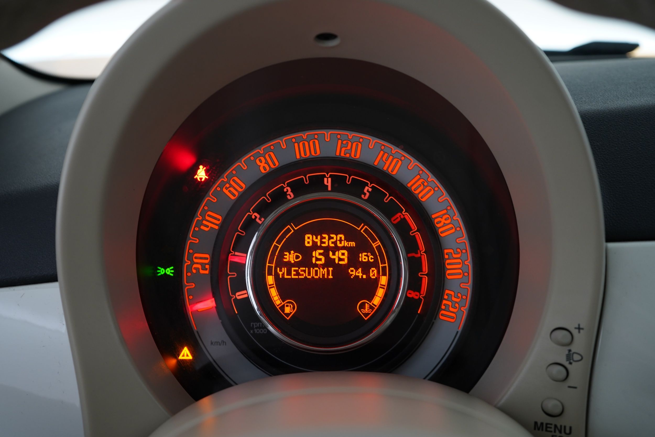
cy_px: 218
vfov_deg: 36.9
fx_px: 655
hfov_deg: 53.1
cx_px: 328
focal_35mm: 36
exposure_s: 1/13
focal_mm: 36
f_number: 5.6
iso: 800
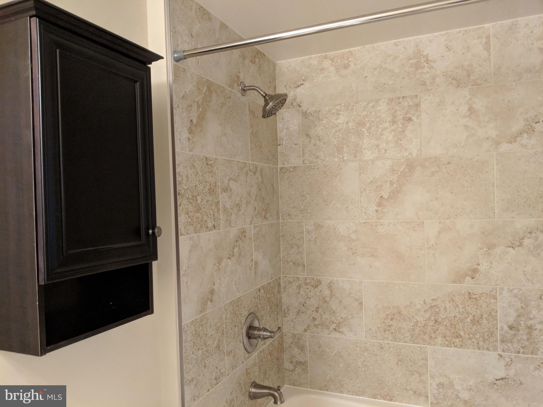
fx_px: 424
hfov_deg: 65.3
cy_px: 204
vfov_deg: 51.4
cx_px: 272
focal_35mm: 27
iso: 559
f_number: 1.8
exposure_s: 1/30
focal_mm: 4.44
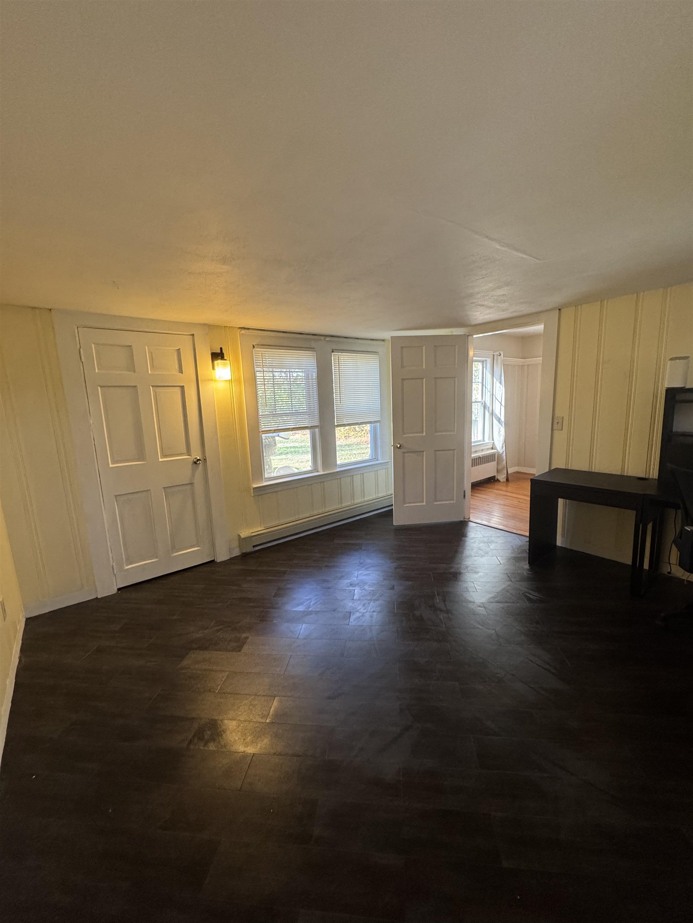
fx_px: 374
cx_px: 346
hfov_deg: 85.7
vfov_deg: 102.1
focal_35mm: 14
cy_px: 462
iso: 320
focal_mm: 2.22
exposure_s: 1/120
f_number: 2.2
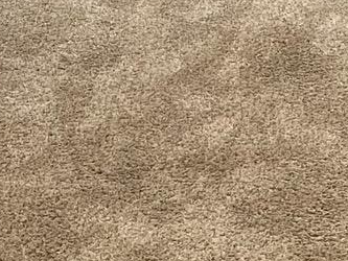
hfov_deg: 12.3
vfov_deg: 8.0
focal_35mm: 160
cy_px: -512
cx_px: 85
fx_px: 1609
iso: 160
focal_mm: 4.25
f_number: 1.8
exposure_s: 1/60
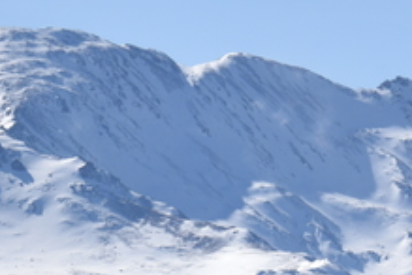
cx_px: -115
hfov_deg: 3.0
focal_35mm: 679
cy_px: 661
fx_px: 7770
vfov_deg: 2.0
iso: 100
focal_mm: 116
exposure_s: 1/400
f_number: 10
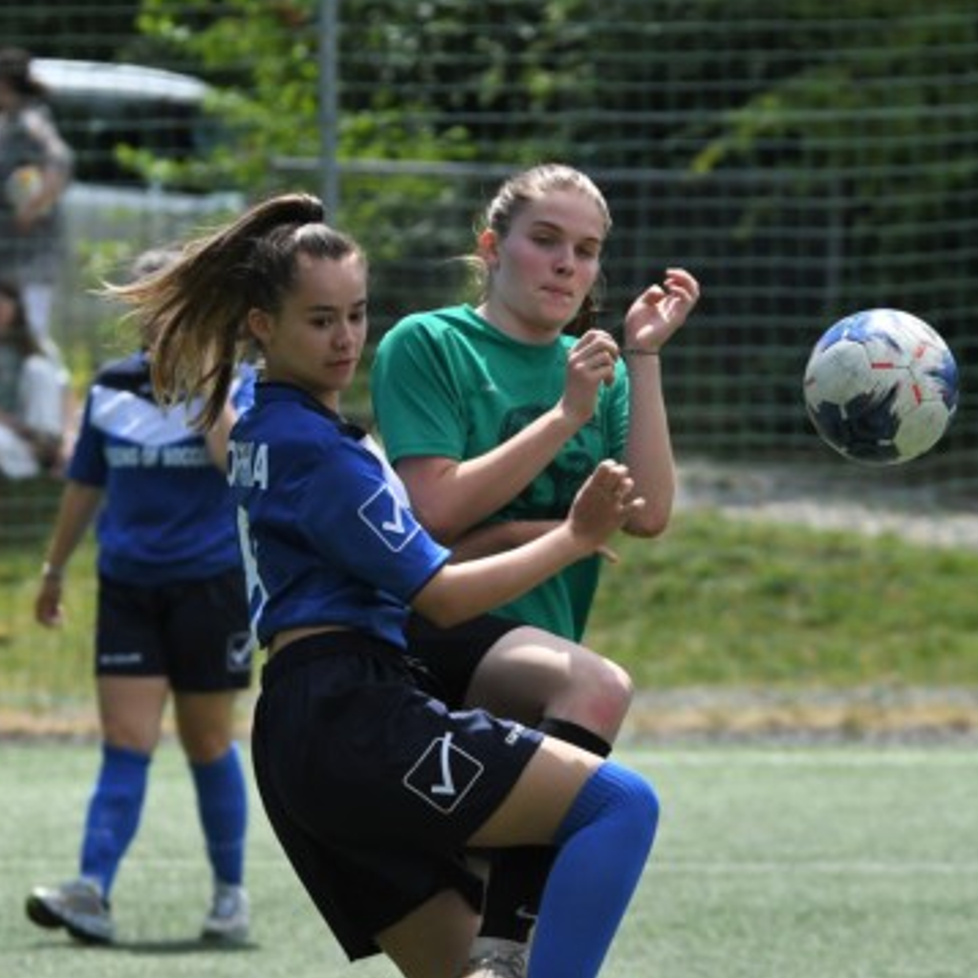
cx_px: 331
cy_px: 489
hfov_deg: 5.7
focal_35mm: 308
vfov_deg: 5.7
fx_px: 9845
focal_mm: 160
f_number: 5
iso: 640
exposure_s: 1/5000
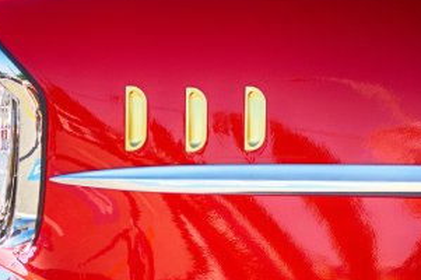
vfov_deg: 4.9
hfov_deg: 7.2
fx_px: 3294
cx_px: -239
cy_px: 164
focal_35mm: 282
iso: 500
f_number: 3.2
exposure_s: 1/6400
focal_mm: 85
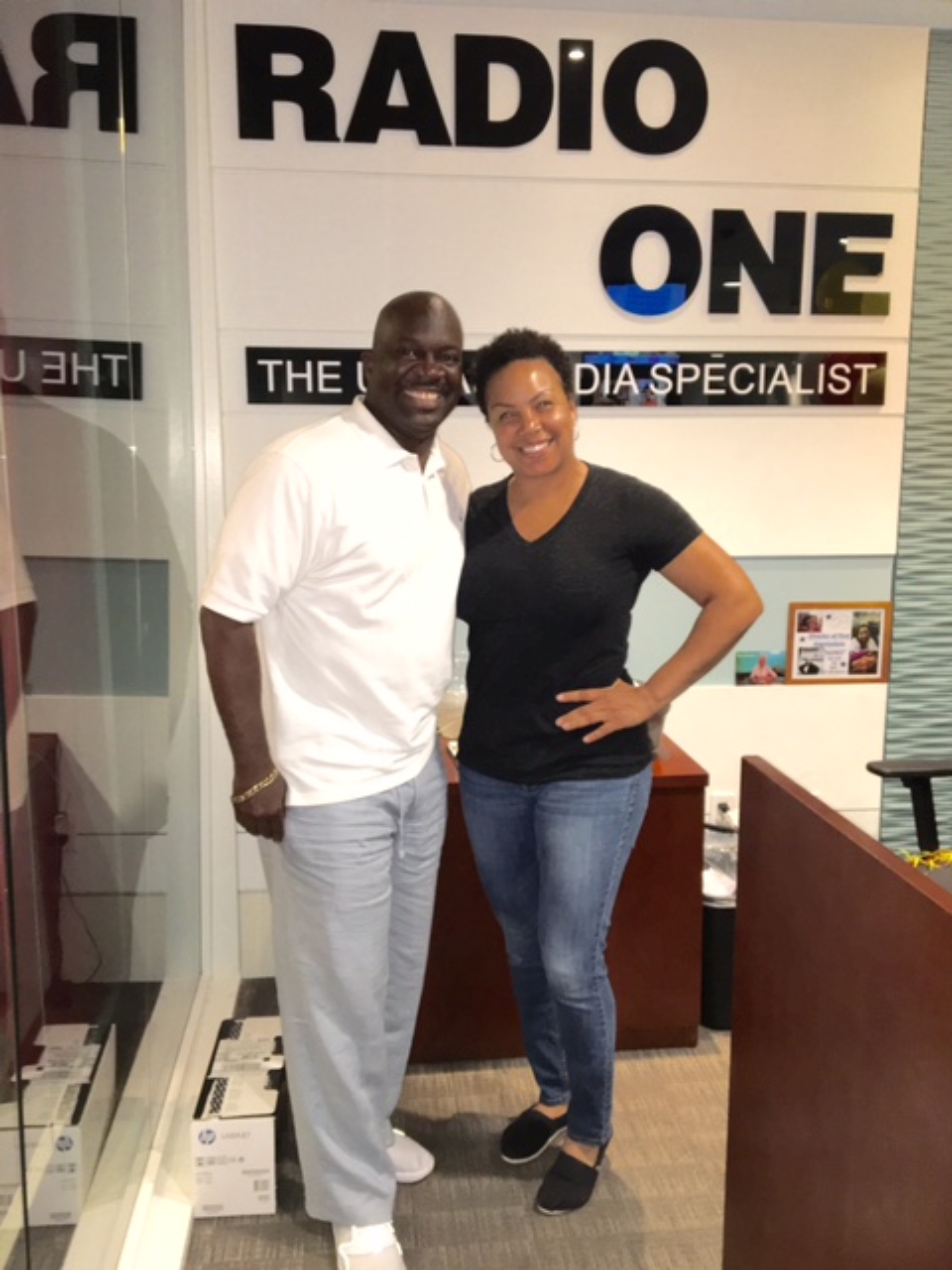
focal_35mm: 29
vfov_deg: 61.7
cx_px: 476
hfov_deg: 48.2
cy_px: 635
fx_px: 1063
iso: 100
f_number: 2.2
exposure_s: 1/16
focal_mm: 4.15
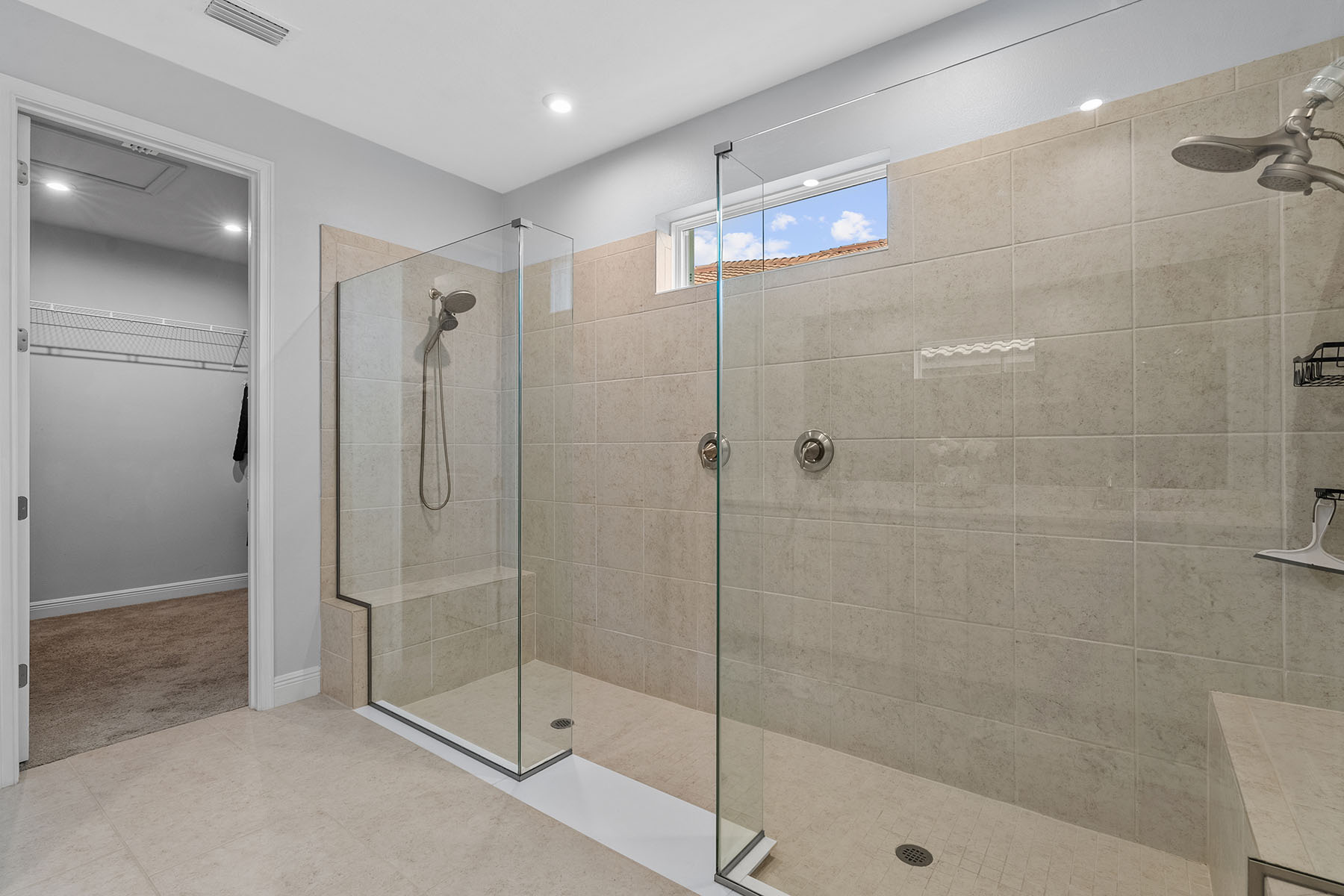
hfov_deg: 96.7
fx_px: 597
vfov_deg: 73.7
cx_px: 672
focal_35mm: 16
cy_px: 448
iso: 400
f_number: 9
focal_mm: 16
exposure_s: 1/3
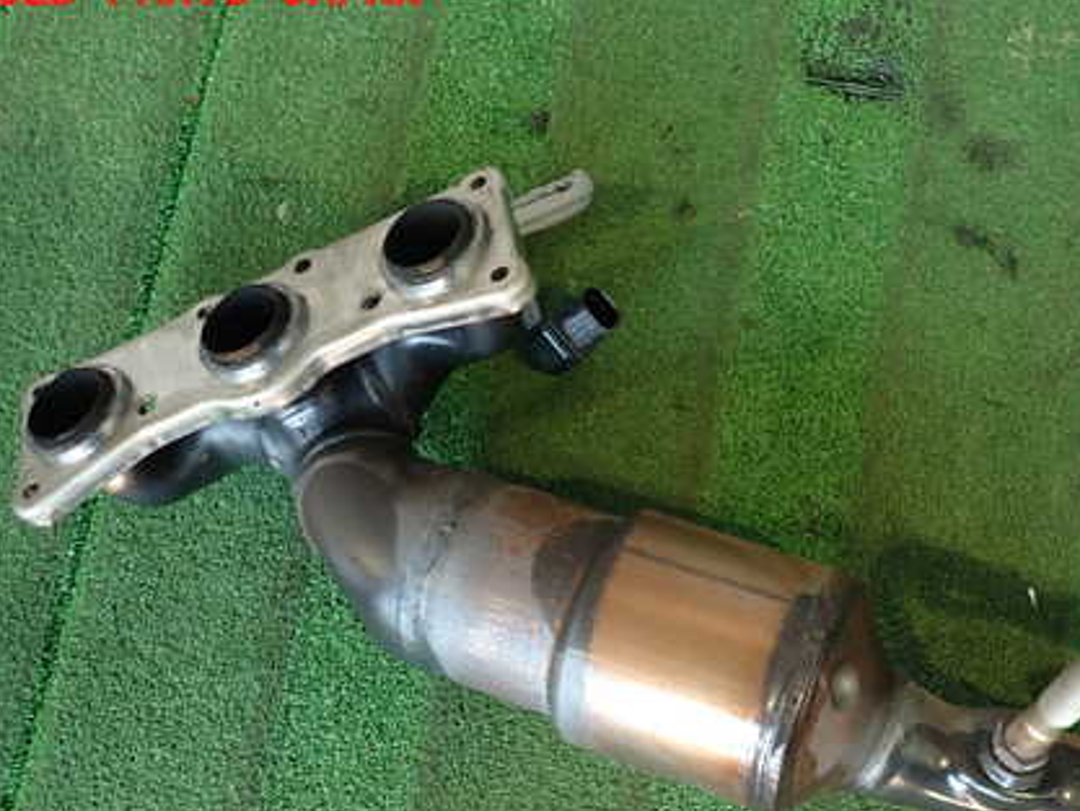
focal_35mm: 36
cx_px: 728
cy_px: 539
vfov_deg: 39.2
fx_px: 1124
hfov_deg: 50.3
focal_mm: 4.5
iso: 200
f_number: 2
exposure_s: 1/30
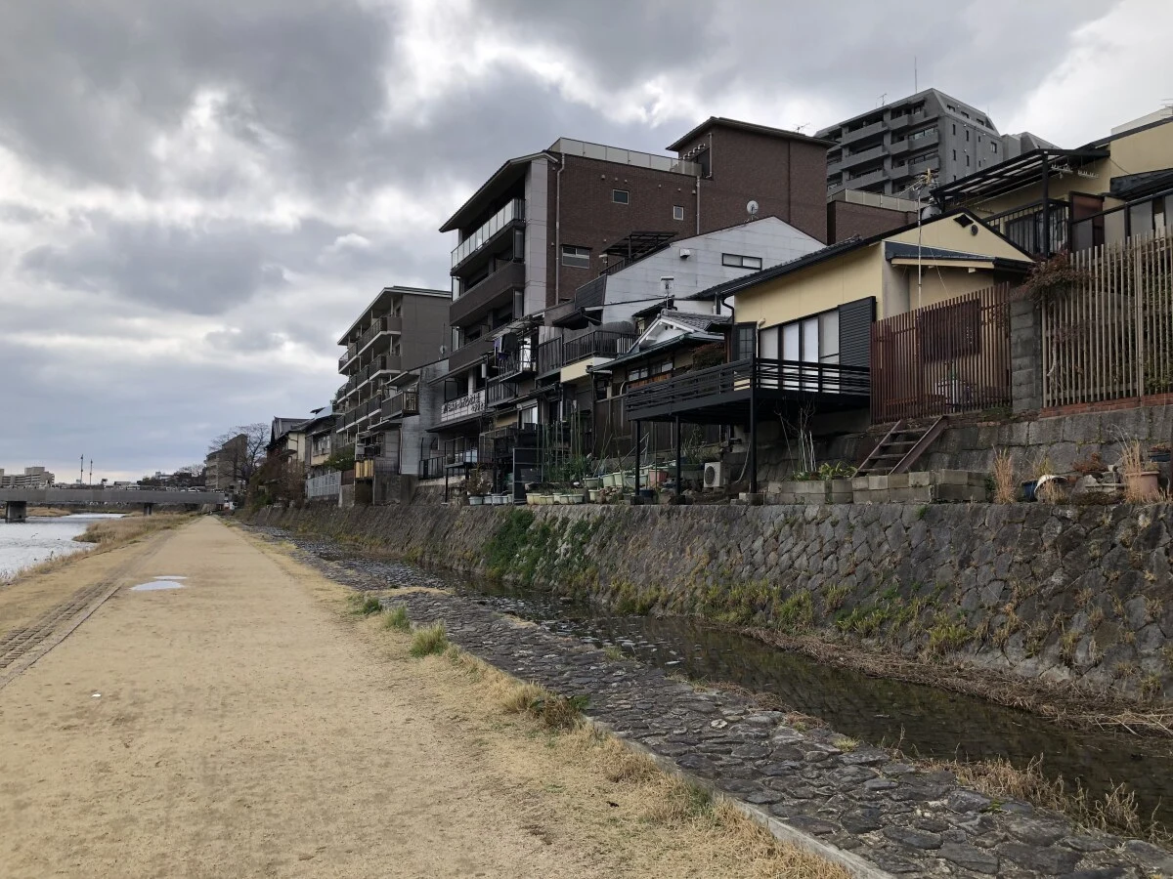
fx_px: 949
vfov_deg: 49.7
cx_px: 586
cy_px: 440
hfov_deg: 63.4
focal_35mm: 28
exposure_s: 1/2088
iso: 20
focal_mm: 4
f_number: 1.8
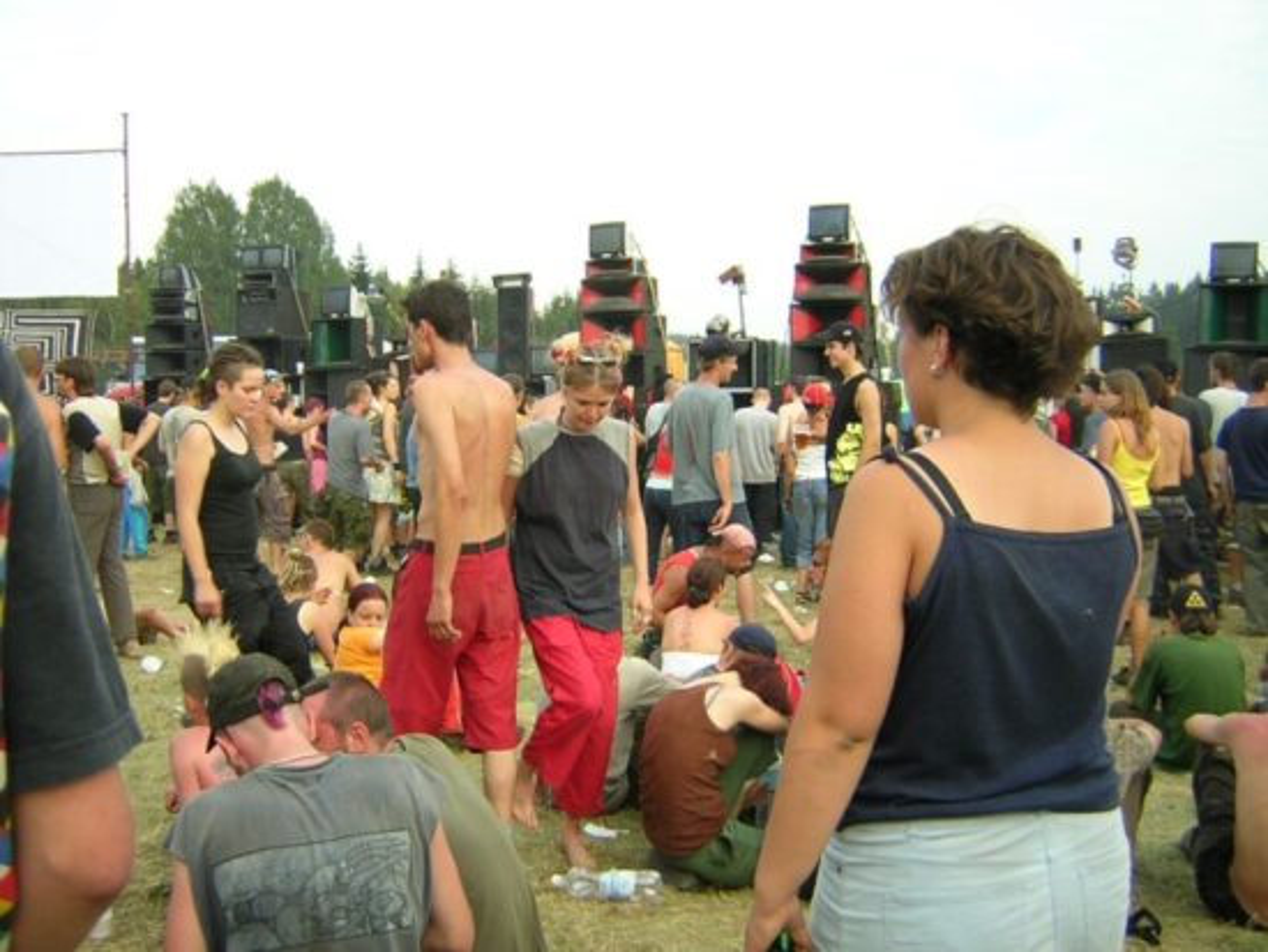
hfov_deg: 51.3
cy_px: 476
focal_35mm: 36
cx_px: 634
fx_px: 1319
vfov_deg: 39.7
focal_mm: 4.7
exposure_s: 1/126
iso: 100
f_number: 2.6
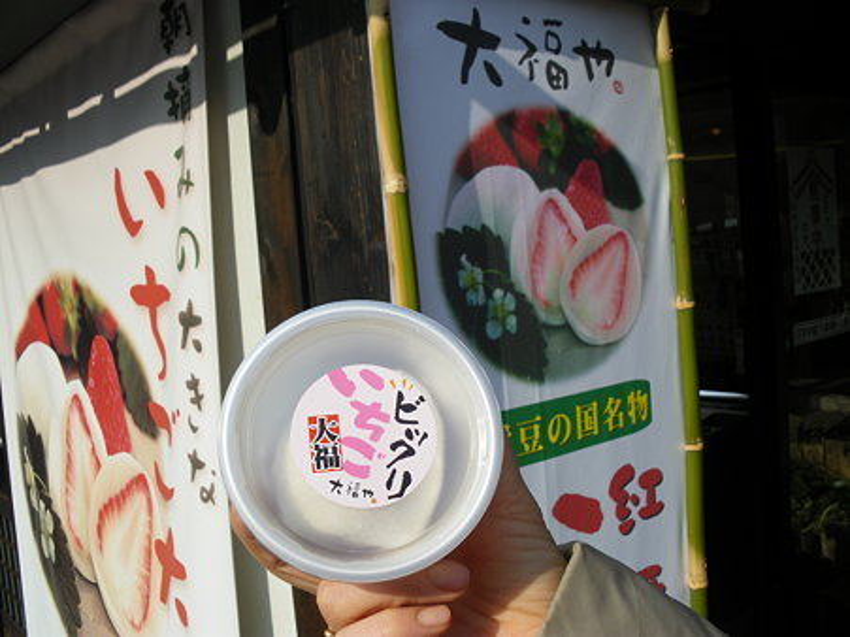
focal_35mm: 36
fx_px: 884
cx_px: 425
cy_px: 318
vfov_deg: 39.6
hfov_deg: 51.4
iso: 64
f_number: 5.4
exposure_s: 1/320
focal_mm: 6.3
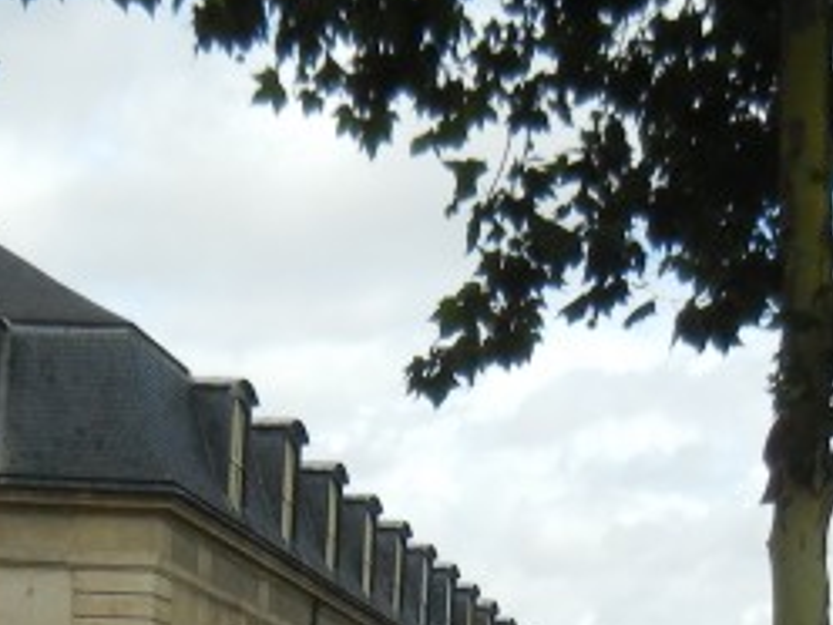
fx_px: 2984
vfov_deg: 11.6
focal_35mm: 124
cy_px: 806
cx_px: 306
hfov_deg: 15.9
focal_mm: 5.4
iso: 160
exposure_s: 1/308
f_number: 7
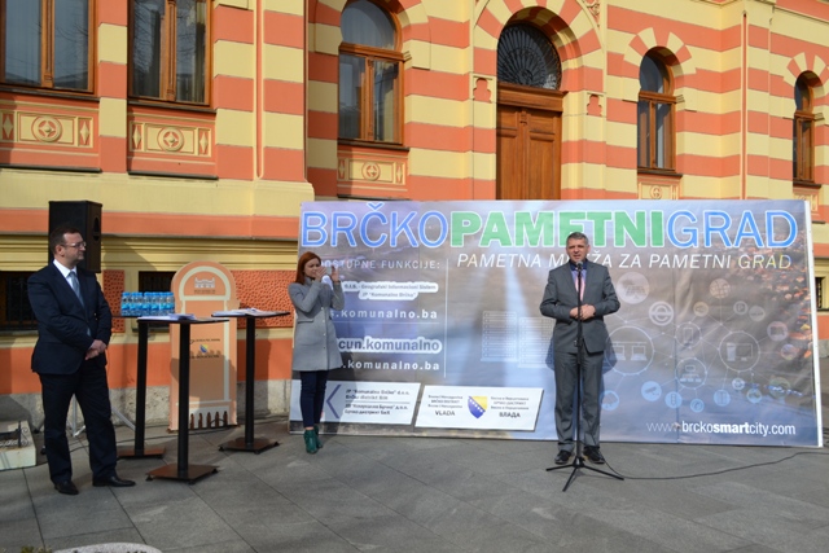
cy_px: 276
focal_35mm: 33
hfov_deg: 57.2
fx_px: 760
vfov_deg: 40.0
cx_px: 414
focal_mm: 22
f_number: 9
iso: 100
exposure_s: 1/320
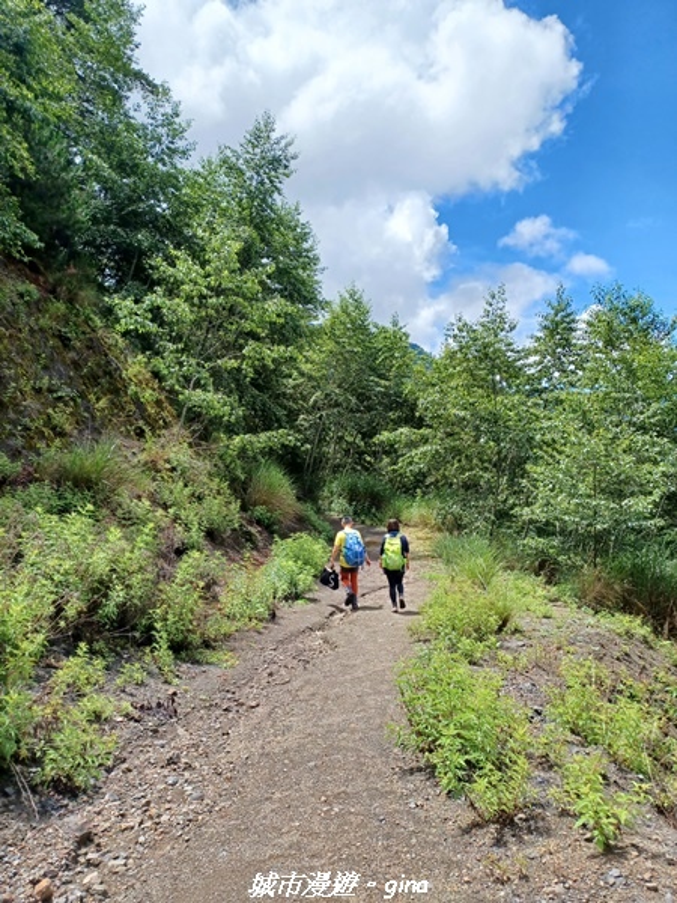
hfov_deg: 54.9
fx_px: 652
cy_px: 452
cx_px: 338
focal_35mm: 25
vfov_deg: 69.4
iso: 32
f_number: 1.8
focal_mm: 4.6
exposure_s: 1/432
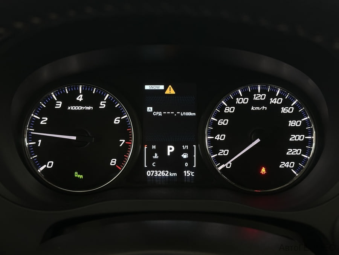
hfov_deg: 39.7
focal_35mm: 48
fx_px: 470
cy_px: 128
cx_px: 170
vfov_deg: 30.3
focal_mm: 6.86
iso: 250
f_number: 1.78
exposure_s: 1/50
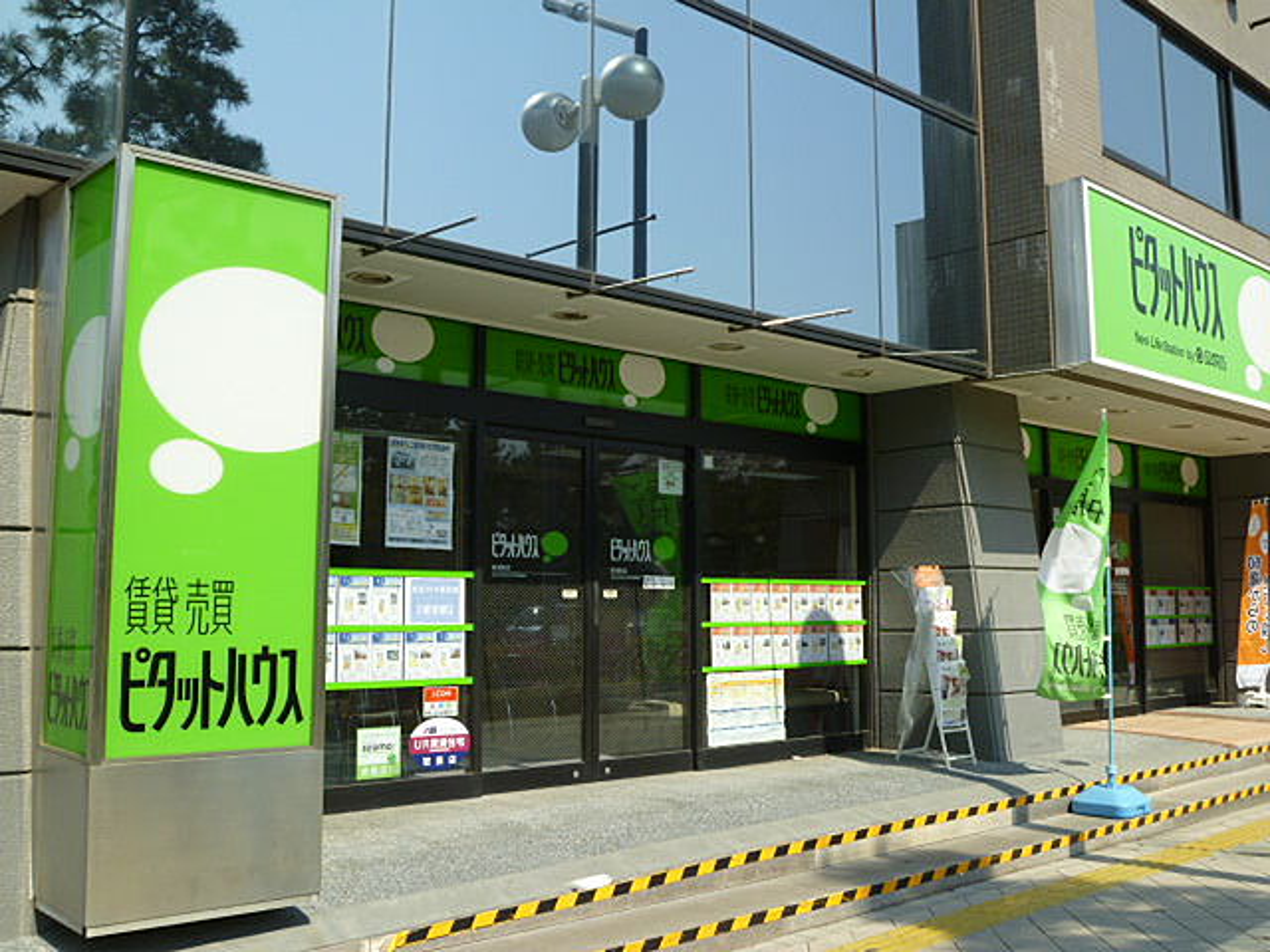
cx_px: 635
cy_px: 476
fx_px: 1321
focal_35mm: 36
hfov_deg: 51.4
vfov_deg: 39.7
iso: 80
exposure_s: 1/320
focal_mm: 6.3
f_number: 4
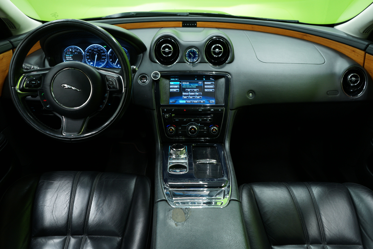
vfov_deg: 46.4
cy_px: 124
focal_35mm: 28
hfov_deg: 65.5
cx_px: 186
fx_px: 290
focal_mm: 28
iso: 640
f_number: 5
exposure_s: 1/20
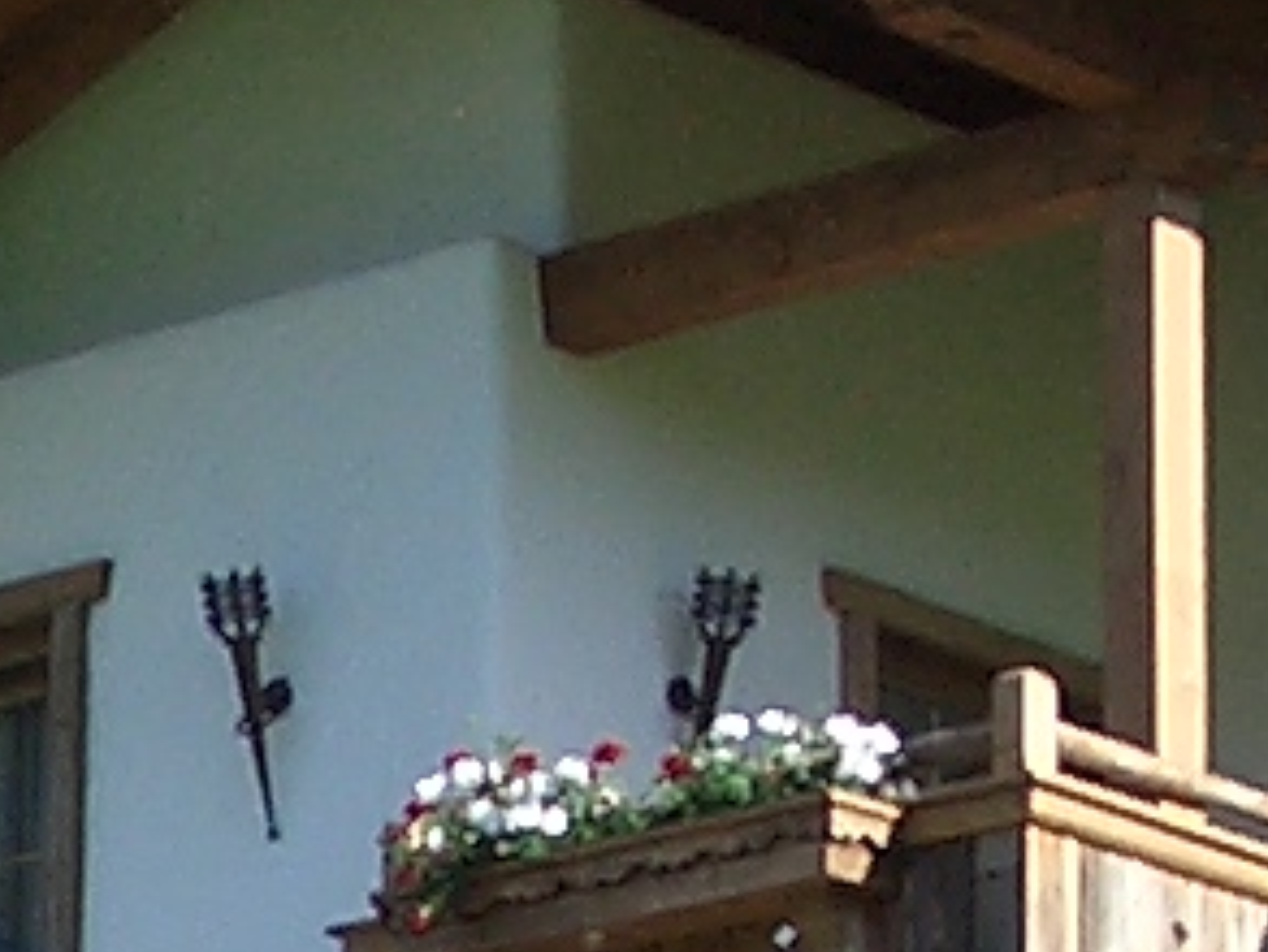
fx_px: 10078
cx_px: -13
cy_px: 1398
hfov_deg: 7.2
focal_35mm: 275
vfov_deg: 5.4
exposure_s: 1/640
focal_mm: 5.8
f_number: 2.6
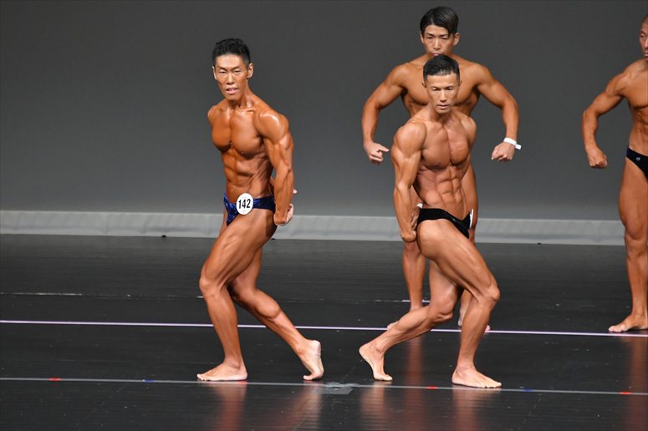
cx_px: 324
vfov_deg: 4.0
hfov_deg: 6.0
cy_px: 216
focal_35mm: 345
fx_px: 6207
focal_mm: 230
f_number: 5.6
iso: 4000
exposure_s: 1/400
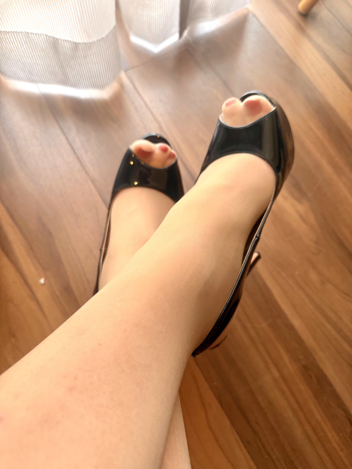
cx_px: 176
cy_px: 234
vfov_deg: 71.6
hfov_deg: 56.8
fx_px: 325
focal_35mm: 24
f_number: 1.78
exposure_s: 1/120
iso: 160
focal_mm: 6.76
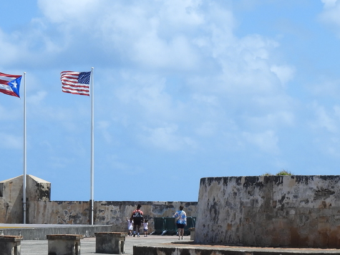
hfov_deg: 10.5
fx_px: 1847
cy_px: 186
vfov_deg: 7.9
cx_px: 248
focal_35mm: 188
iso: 100
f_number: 3.5
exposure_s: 1/1250
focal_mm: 14.3
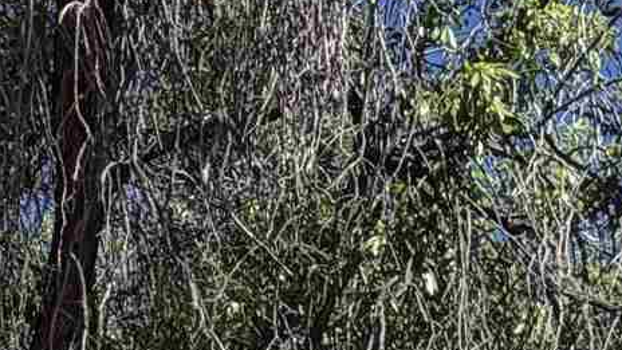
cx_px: 127
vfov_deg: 8.8
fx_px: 1666
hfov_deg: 20.9
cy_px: 1185
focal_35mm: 101
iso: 32
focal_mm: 2.22
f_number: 2.2
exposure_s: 1/770
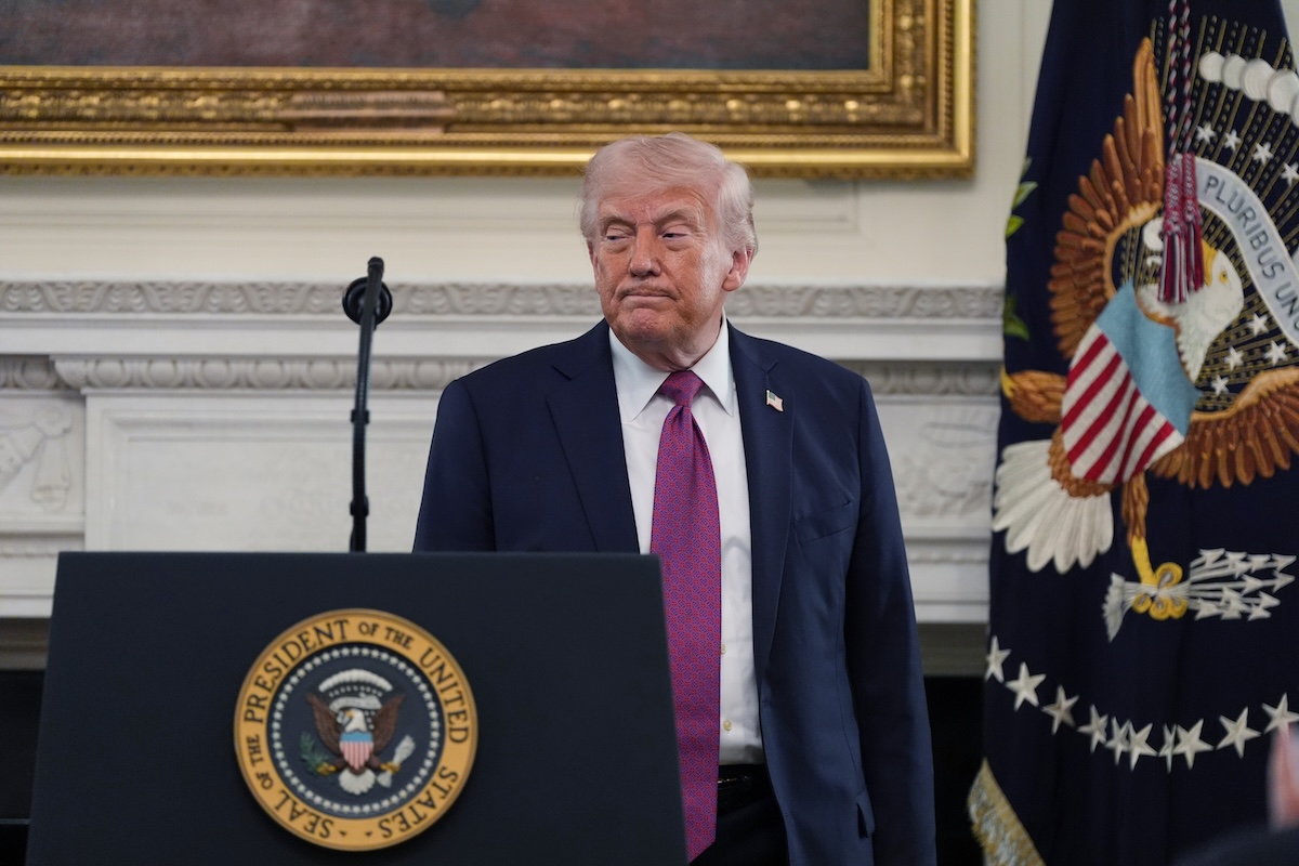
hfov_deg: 12.7
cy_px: 433
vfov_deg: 8.5
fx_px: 5845
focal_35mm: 162
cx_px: 650
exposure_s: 1/250
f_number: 2.8
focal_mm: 162
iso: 3200
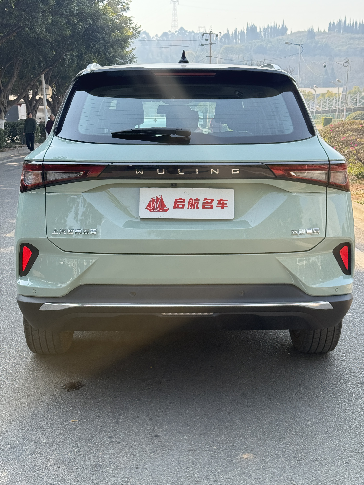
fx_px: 673
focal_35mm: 48
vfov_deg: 39.7
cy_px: 242
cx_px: 182
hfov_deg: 30.3
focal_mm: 6.76
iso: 100
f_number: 1.78
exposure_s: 1/1041
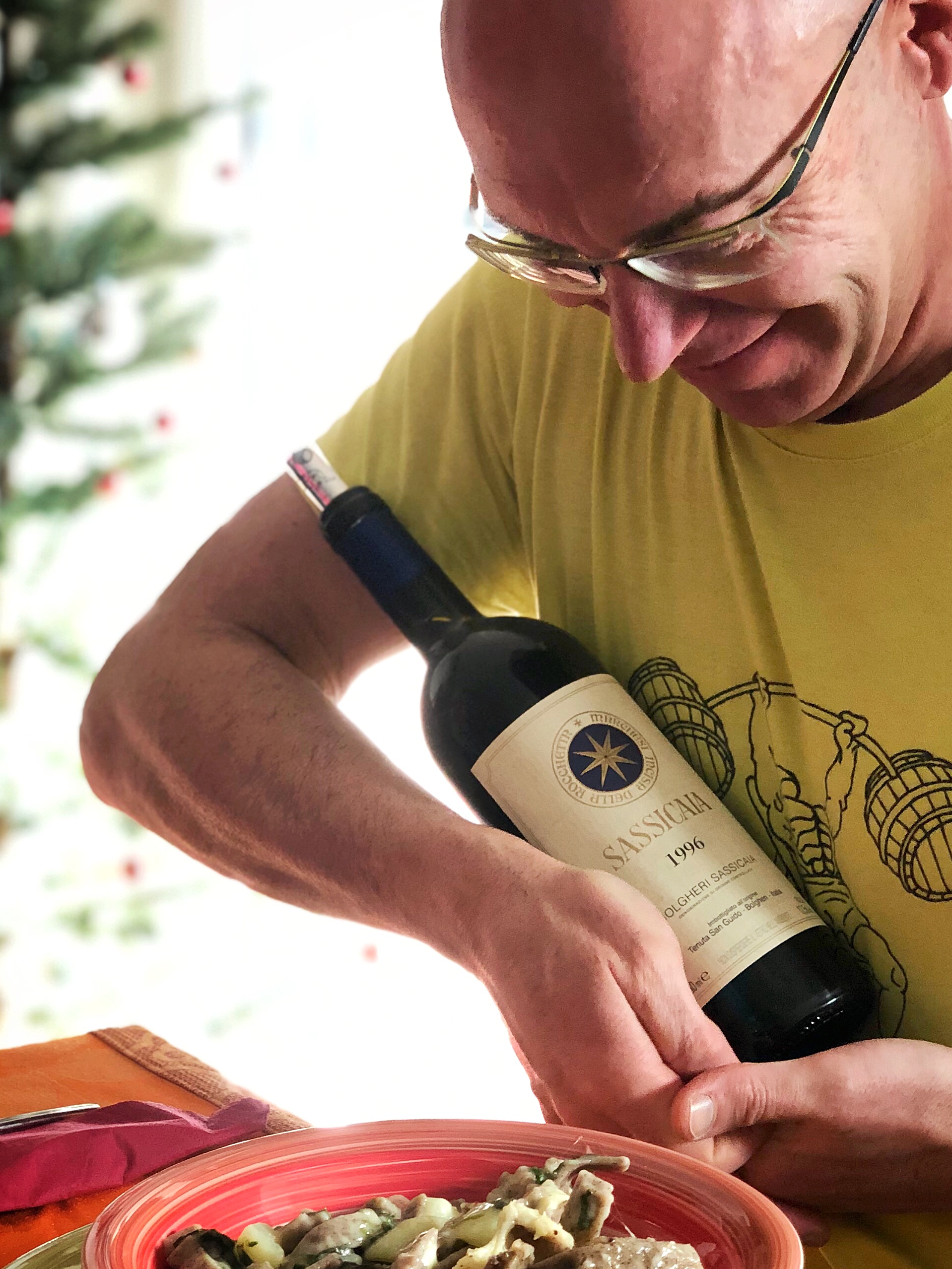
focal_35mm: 82
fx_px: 3007
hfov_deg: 18.0
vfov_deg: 23.8
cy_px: 630
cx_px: 516
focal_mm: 6
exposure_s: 1/50
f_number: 2.4
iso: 80
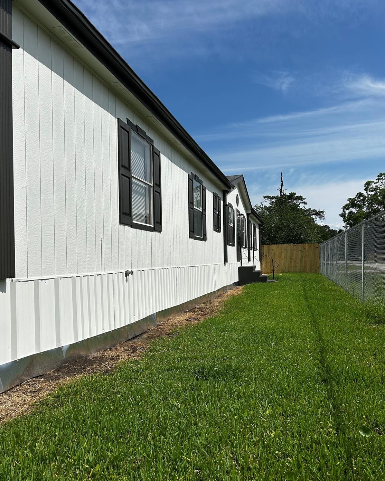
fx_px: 399
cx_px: 192
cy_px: 249
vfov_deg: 62.2
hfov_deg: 51.5
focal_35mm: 28
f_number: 1.5
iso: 50
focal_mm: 5.7
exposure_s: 1/10309
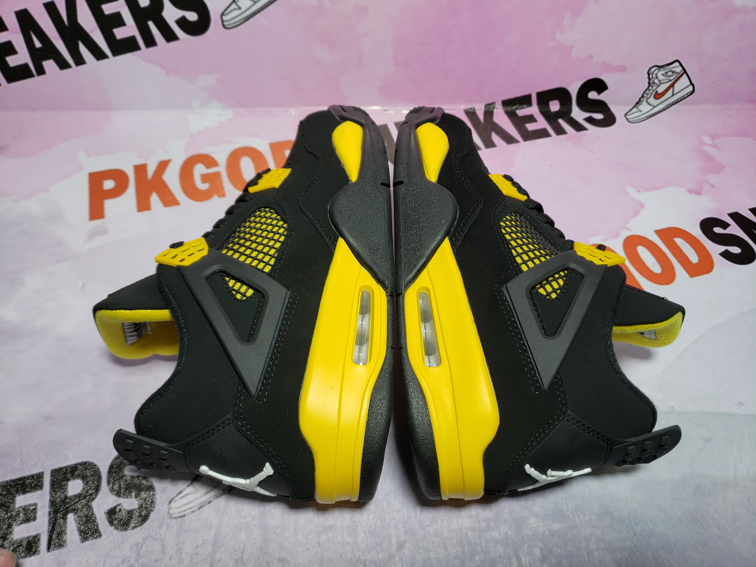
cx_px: 378
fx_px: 568
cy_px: 284
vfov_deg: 53.1
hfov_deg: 67.3
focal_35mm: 26
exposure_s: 1/377
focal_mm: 4.3
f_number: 1.5
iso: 50
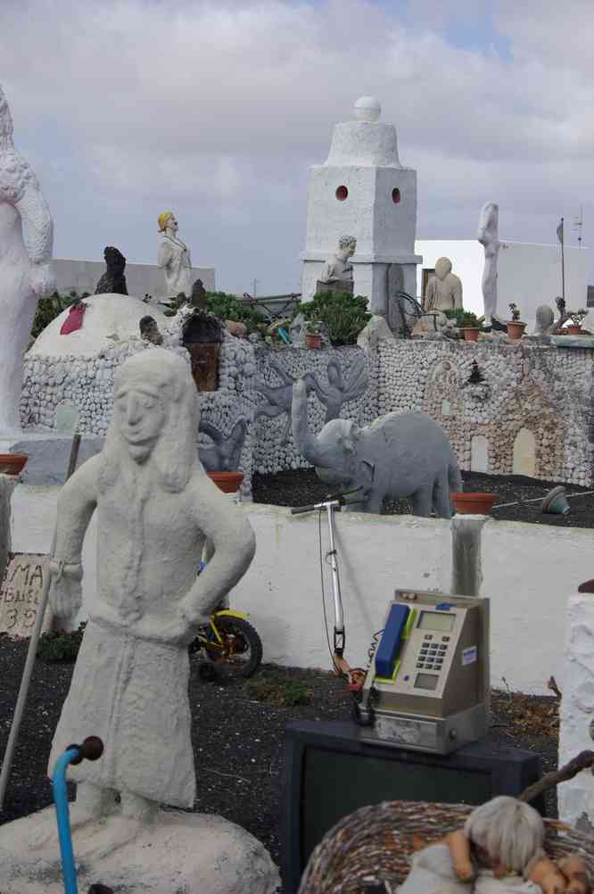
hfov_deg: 18.9
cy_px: 447
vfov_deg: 28.1
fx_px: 1786
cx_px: 297
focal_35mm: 72
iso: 100
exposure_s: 1/250
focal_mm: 47.5
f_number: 9.5
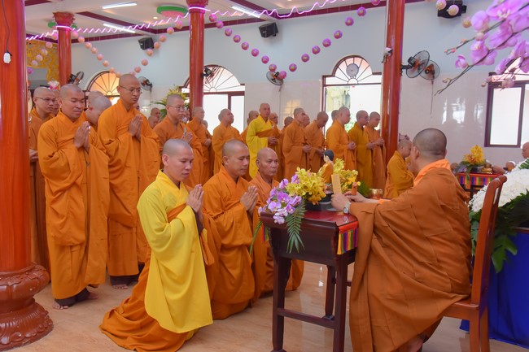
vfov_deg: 37.8
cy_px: 176
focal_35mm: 35
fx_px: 514
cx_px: 264
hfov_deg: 54.4
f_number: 5.6
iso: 1250
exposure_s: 1/125
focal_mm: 35
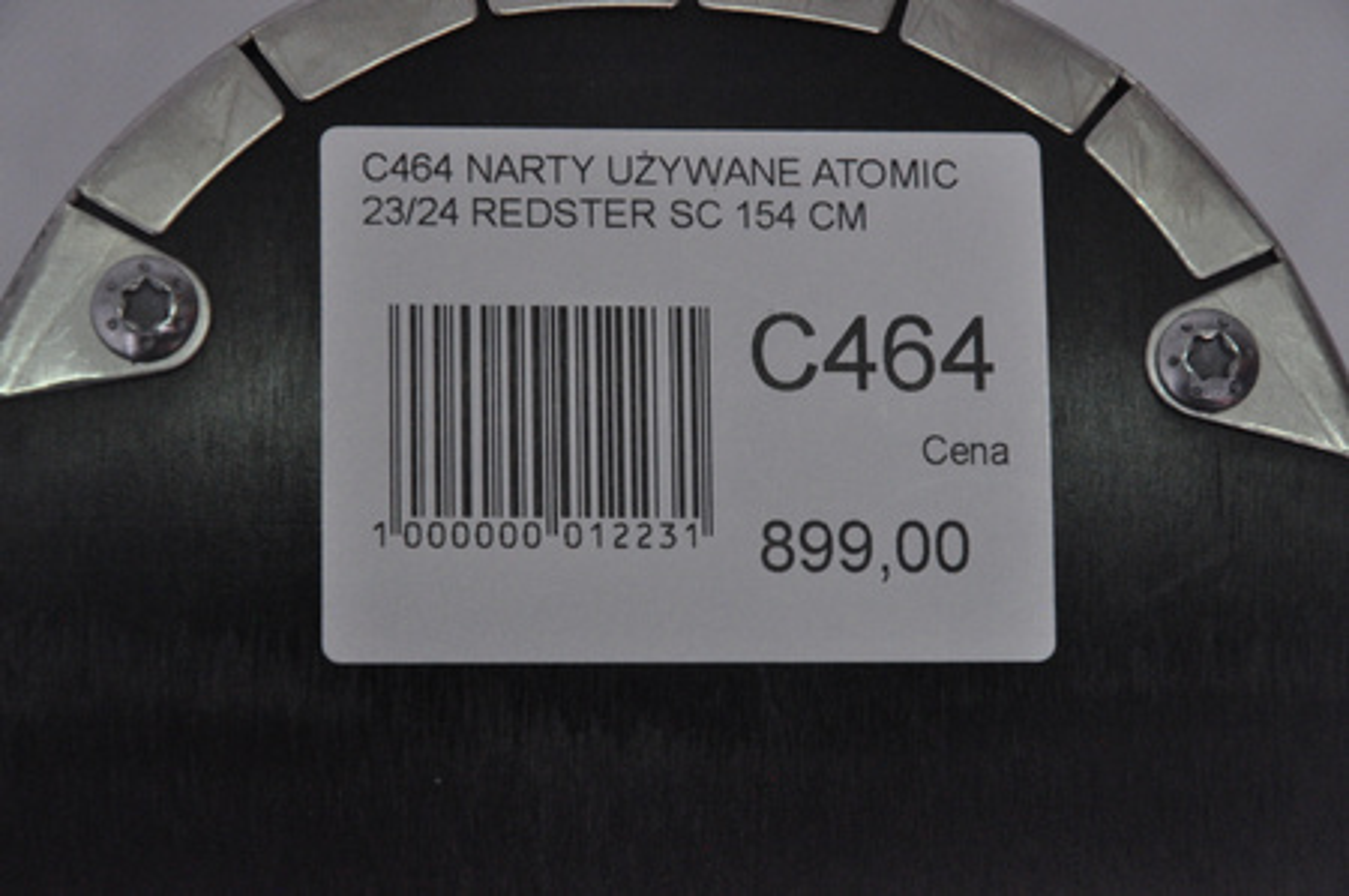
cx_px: 674
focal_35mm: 158
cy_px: 448
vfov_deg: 8.7
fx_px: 5895
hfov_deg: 13.1
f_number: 9.5
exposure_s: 1/125
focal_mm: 105
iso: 3200
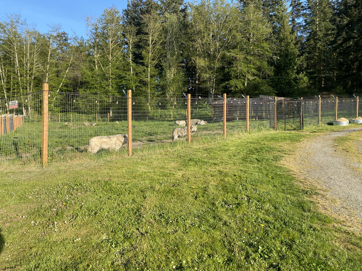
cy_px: 136
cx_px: 181
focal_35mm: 26
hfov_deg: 67.3
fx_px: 272
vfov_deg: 53.1
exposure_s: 1/919
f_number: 1.8
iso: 32
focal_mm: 4.25
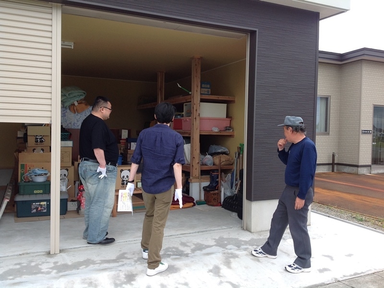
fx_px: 388
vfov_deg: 40.7
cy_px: 144
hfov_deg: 52.6
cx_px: 192
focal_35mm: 35
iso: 50
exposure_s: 1/426
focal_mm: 4.3
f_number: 2.4
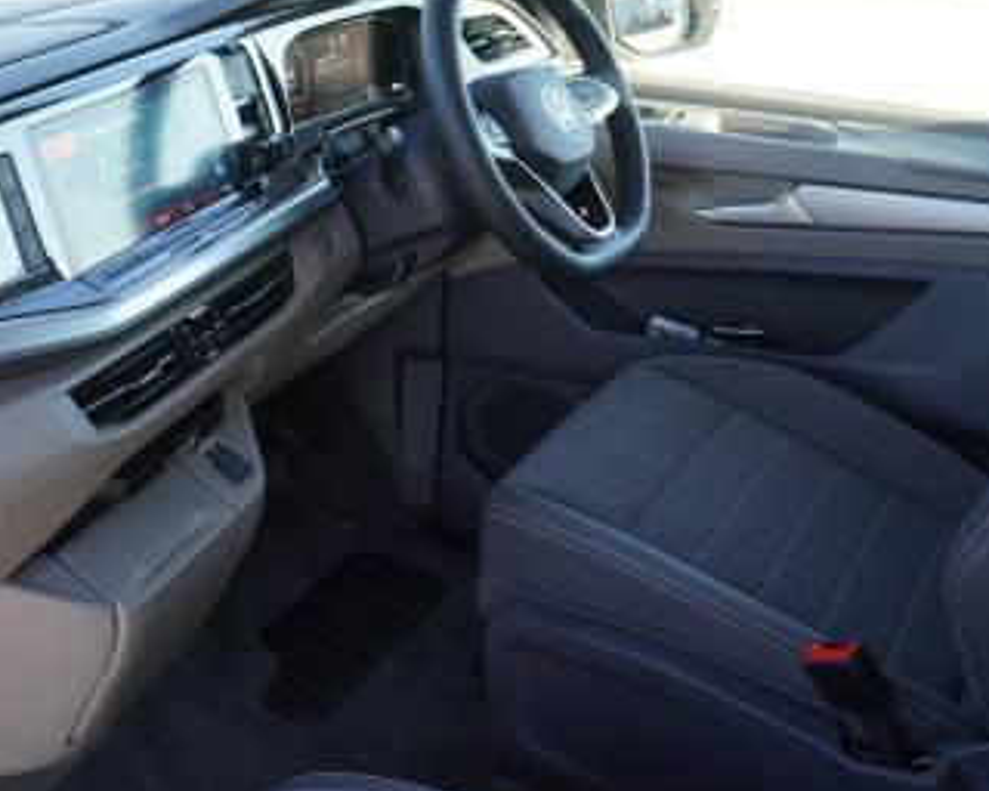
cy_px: 198
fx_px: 1317
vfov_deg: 32.8
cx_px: 368
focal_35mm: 45
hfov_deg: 40.9
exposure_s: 1/60
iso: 160
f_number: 4
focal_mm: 16
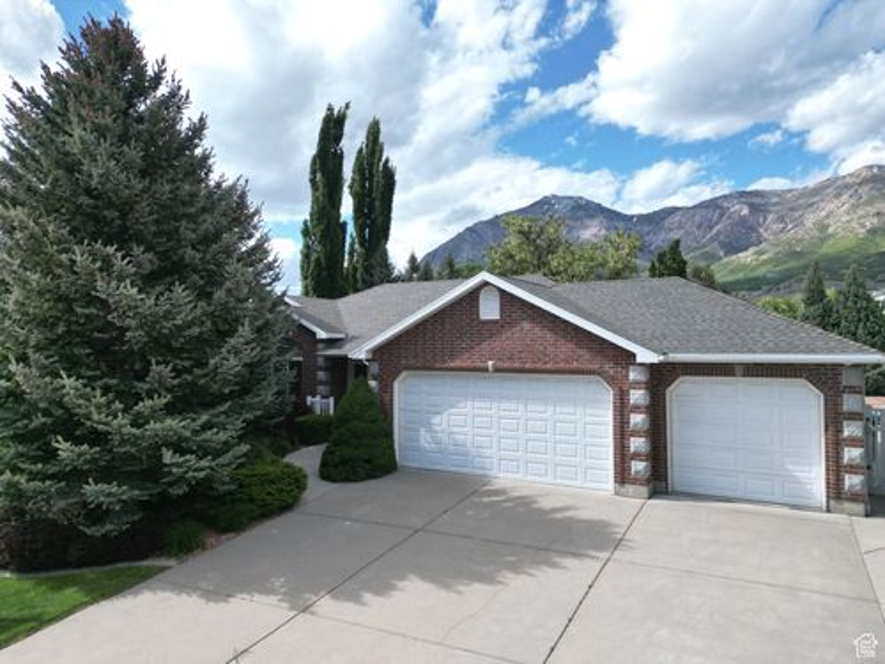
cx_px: 442
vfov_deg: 56.8
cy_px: 332
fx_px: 614
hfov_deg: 71.6
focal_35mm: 24
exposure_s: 1/4000
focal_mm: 6.72
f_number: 1.7
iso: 140
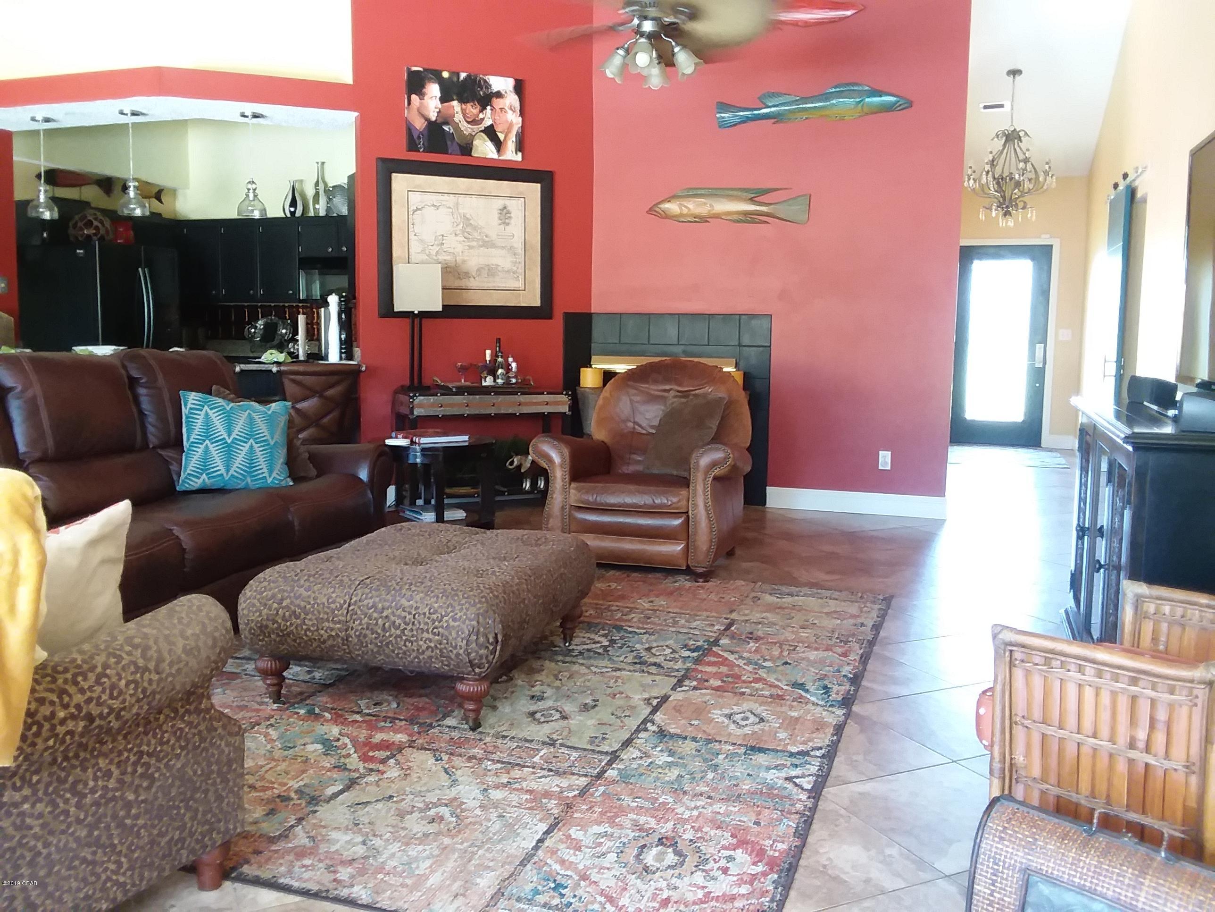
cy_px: 456
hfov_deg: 61.7
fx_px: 1018
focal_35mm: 29
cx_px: 608
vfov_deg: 48.2
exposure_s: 1/20
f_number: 1.9
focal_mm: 2.47
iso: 160
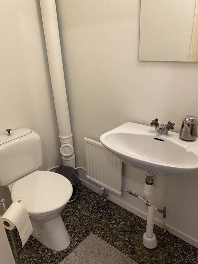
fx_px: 198
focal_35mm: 26
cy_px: 132
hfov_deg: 53.1
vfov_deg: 67.3
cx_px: 99
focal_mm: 4.25
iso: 100
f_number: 1.8
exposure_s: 1/50
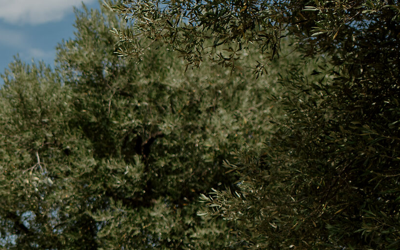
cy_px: 222
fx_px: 1134
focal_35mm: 104
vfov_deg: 12.5
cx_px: -115
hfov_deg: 18.6
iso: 200
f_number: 2.2
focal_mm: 35
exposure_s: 1/8000
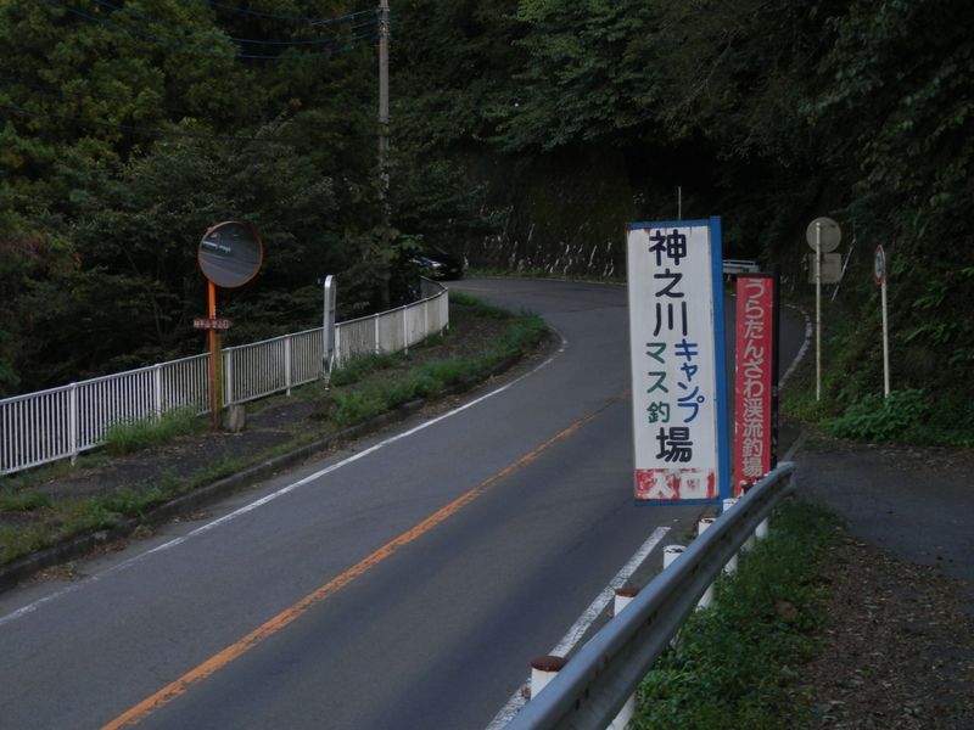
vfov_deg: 22.3
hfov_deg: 29.4
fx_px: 1857
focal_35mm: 66
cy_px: 365
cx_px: 487
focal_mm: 11.9
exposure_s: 1/125
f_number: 4.4
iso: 100
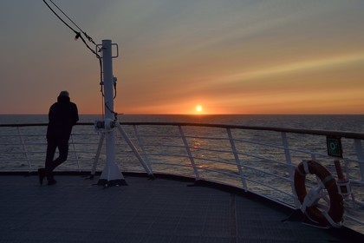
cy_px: 122
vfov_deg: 36.9
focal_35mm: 36
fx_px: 364
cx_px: 182
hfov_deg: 53.1
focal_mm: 36
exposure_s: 1/200
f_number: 9
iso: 200
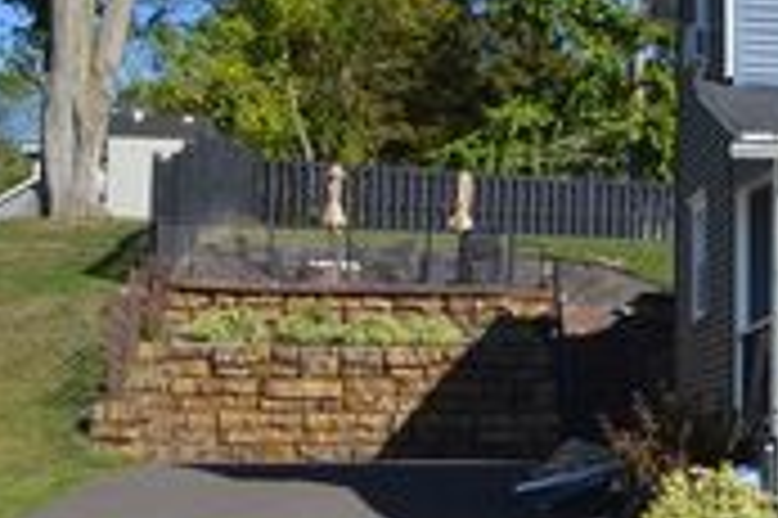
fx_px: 2245
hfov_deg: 18.2
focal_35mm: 104
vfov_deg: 13.1
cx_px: 1030
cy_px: 264
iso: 100
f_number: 8
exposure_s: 1/250
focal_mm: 24
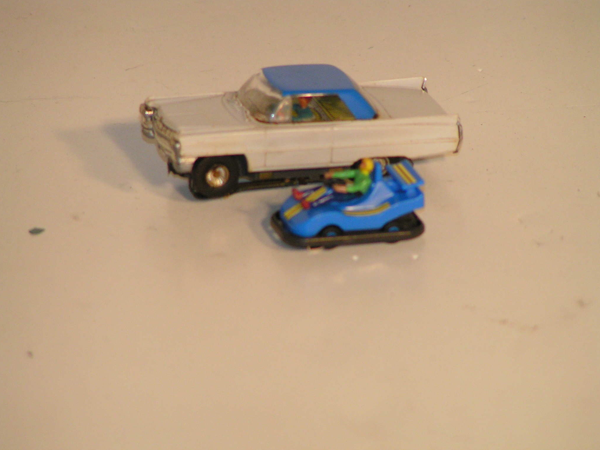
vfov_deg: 3.9
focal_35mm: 382
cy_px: 225
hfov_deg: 5.2
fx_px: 6622
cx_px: 300
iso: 125
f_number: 3.5
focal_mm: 58
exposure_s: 1/400
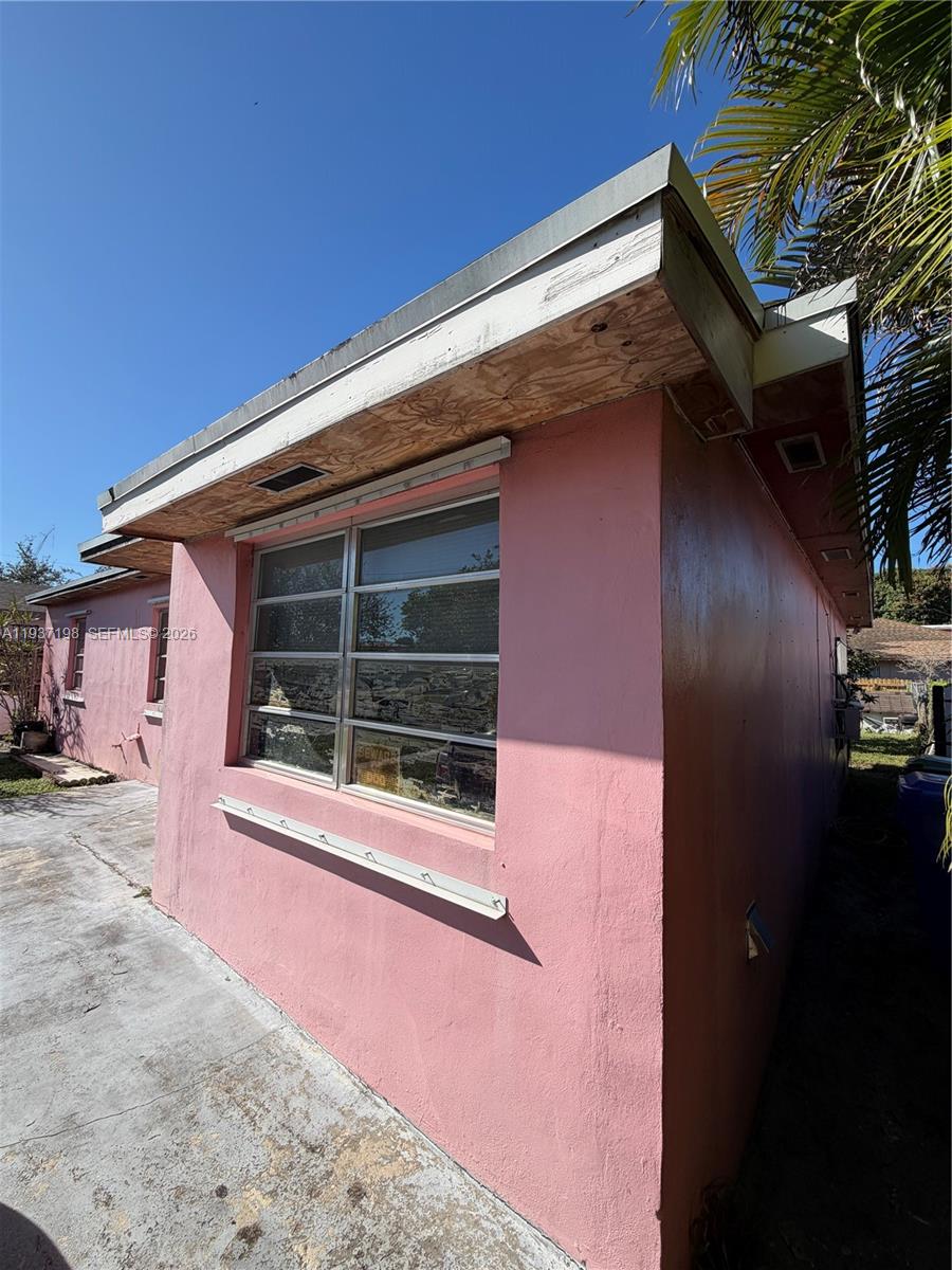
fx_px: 513
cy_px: 635
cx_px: 476
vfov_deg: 102.1
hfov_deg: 85.7
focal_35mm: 14
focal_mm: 2.22
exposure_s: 1/864
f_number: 2.2
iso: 20
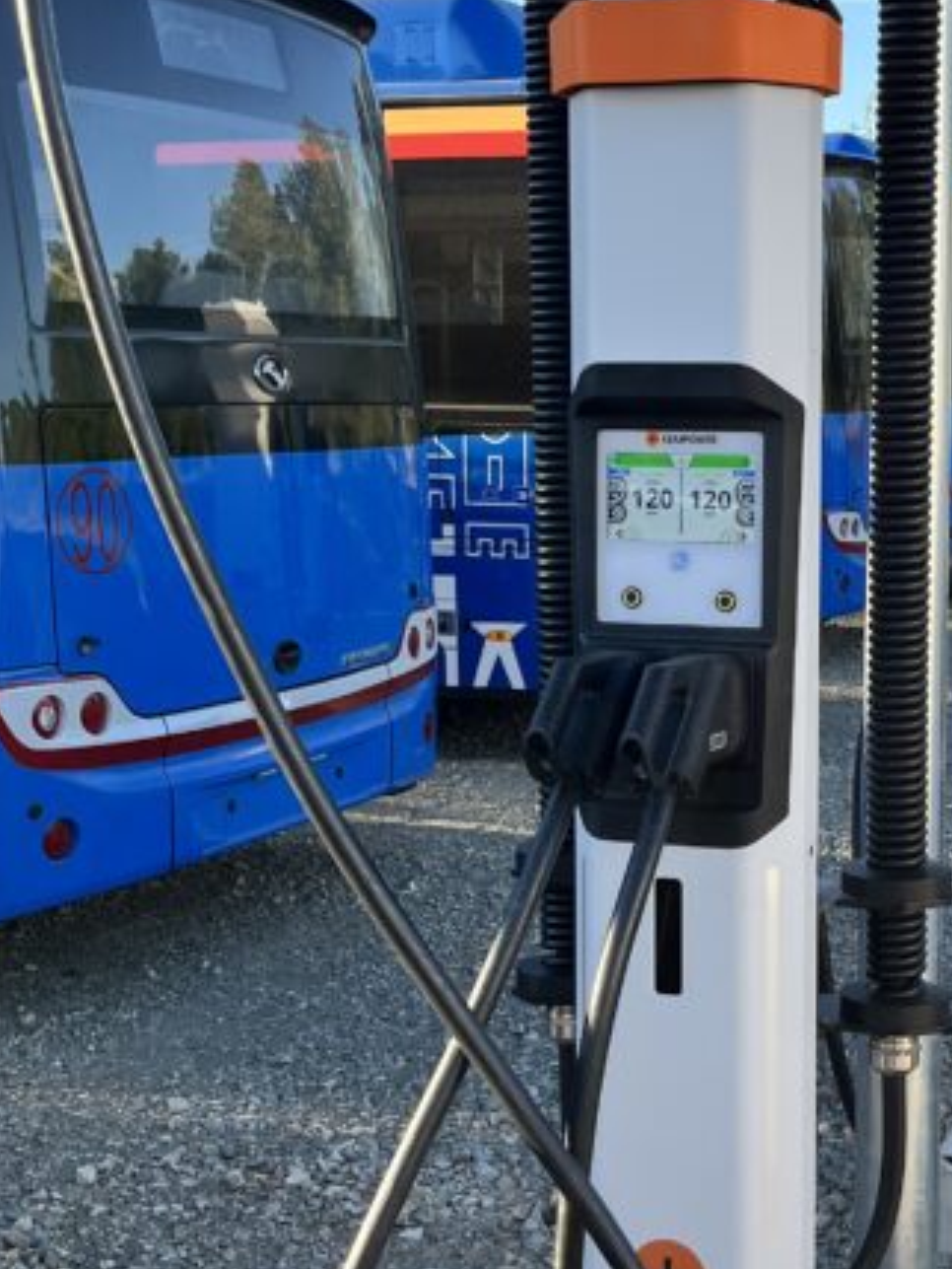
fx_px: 2272
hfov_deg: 23.3
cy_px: 680
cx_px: 772
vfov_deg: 31.2
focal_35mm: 62
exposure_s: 1/816
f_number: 1.6
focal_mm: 5.1
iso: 50
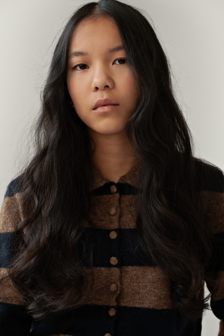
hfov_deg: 26.5
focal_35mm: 51
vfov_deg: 38.9
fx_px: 477
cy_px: 167
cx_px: 114
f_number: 4.5
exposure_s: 1/125
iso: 640
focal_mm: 50
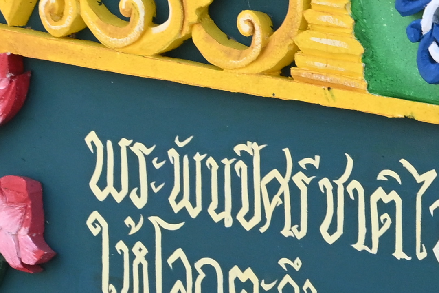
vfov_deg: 4.0
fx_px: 4157
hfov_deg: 6.0
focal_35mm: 341
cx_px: 410
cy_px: -42
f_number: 8
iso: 400
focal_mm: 44
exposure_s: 1/250
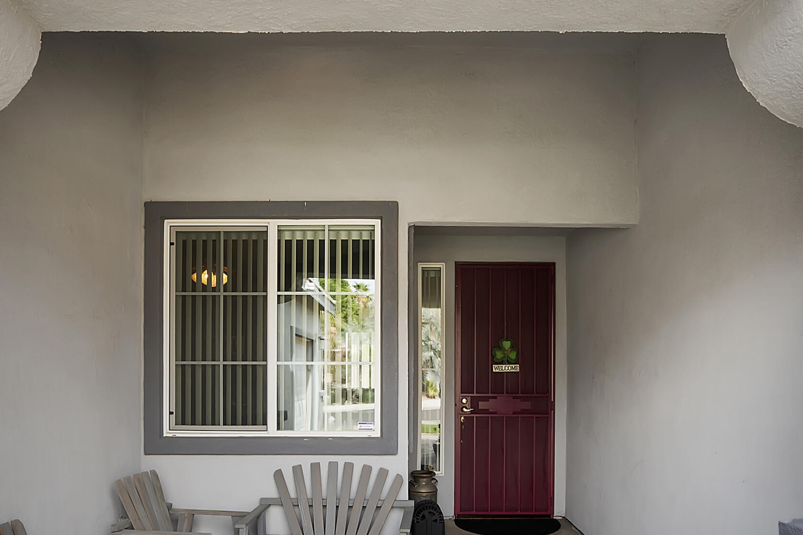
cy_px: 355
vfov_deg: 47.2
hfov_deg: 67.4
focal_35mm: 27
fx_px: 602
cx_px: 390
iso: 100
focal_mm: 10
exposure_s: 1/25
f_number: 8
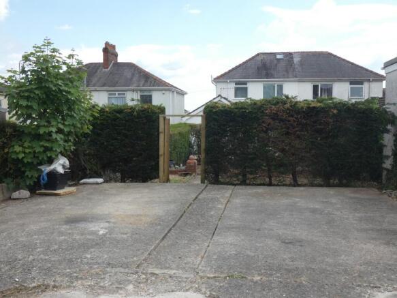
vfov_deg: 37.7
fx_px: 436
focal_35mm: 38
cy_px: 149
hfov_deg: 49.0
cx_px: 198
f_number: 3.5
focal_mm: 6.8
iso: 80
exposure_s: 1/500
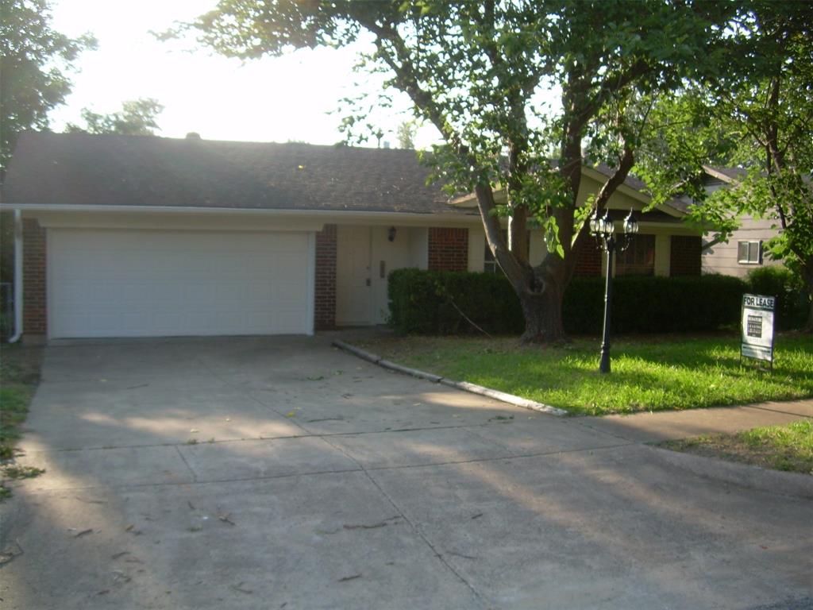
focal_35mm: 38
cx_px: 406
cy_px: 305
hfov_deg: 49.0
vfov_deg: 37.7
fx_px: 892
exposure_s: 1/210
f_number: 2.8
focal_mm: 6.3
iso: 50
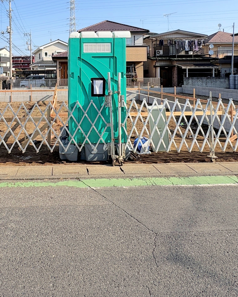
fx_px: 255
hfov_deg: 48.4
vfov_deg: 57.4
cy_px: 75
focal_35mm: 29
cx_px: 65
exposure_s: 1/1832
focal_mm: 2.22
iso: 50
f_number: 2.2
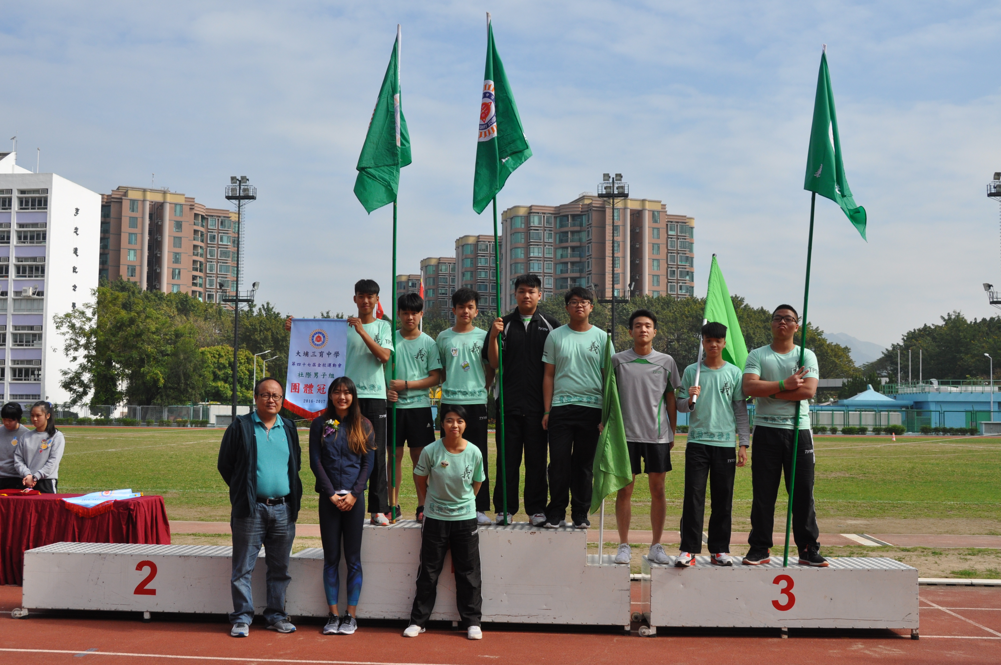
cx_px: 500
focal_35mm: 39
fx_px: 1083
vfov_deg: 34.1
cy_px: 332
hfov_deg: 49.6
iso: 400
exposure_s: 1/1600
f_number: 6.3
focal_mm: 26
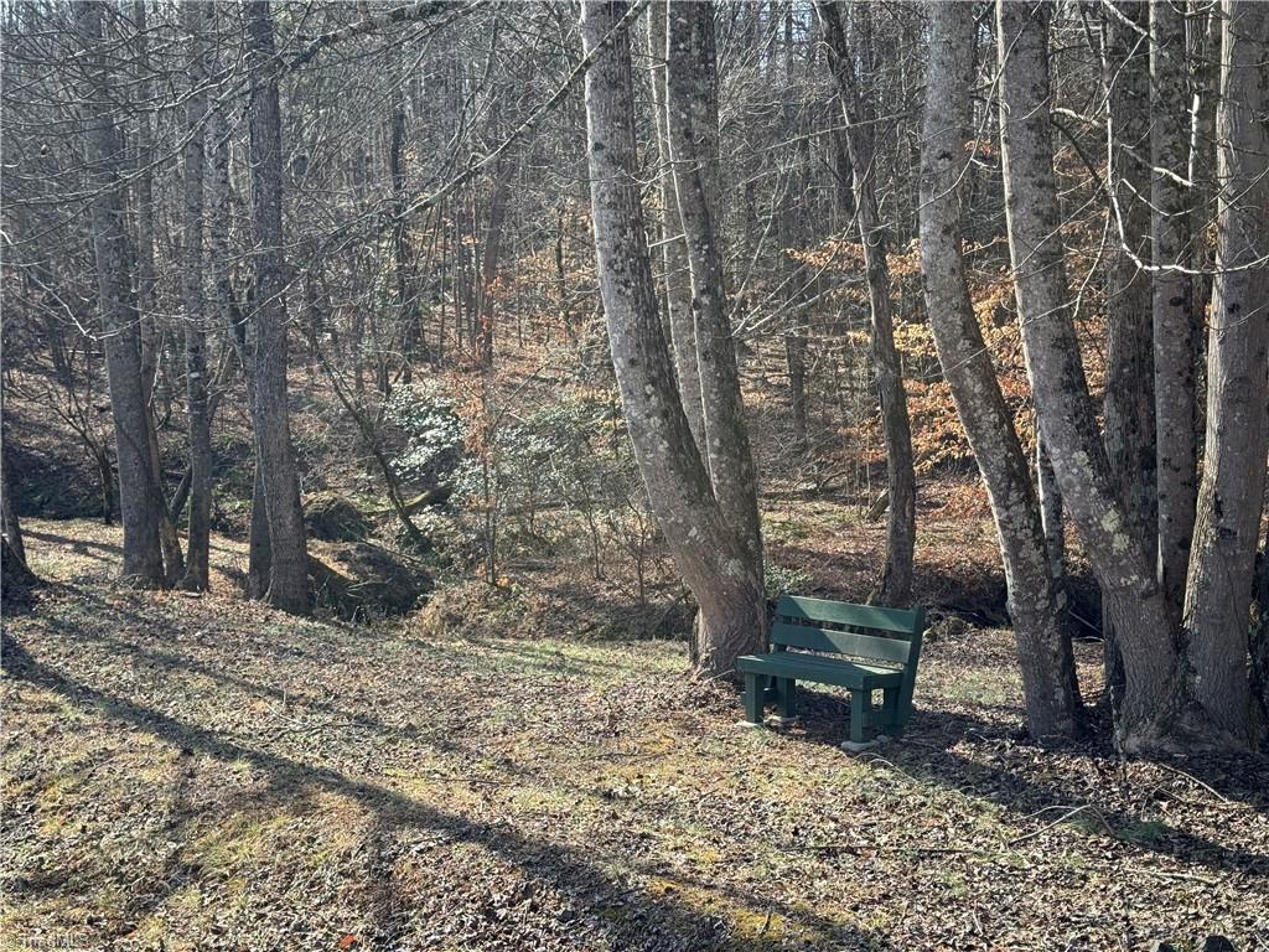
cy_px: 476
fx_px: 1760
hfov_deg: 39.7
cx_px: 634
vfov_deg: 30.3
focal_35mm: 48
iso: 64
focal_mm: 6.76
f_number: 1.78
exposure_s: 1/987
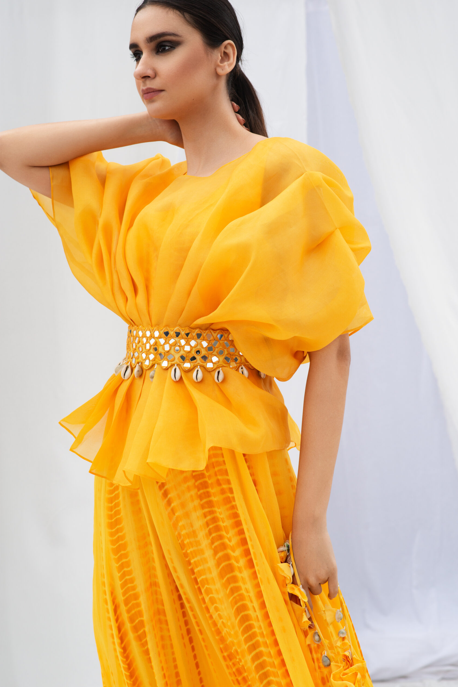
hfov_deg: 15.9
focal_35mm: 86
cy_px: 343
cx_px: 231
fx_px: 1641
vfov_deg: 23.6
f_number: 7.1
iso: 250
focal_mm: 85
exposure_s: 1/160
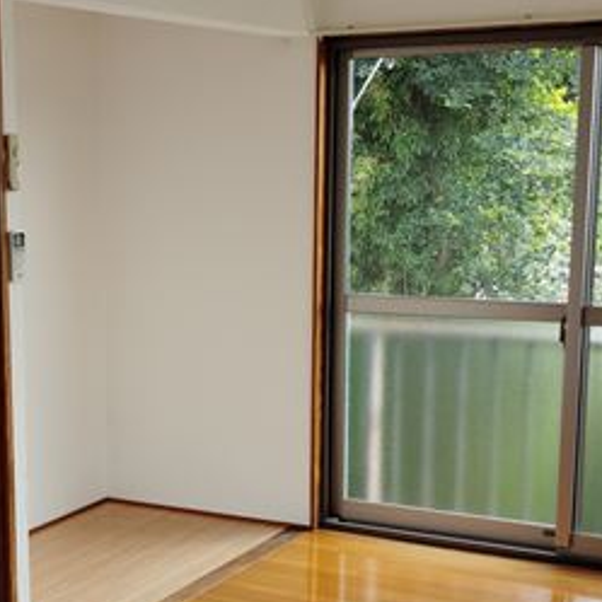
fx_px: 1299
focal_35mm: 66
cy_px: 406
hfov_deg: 25.7
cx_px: 126
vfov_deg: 25.9
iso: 50
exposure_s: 1/174
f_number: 1.8
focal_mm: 4.25
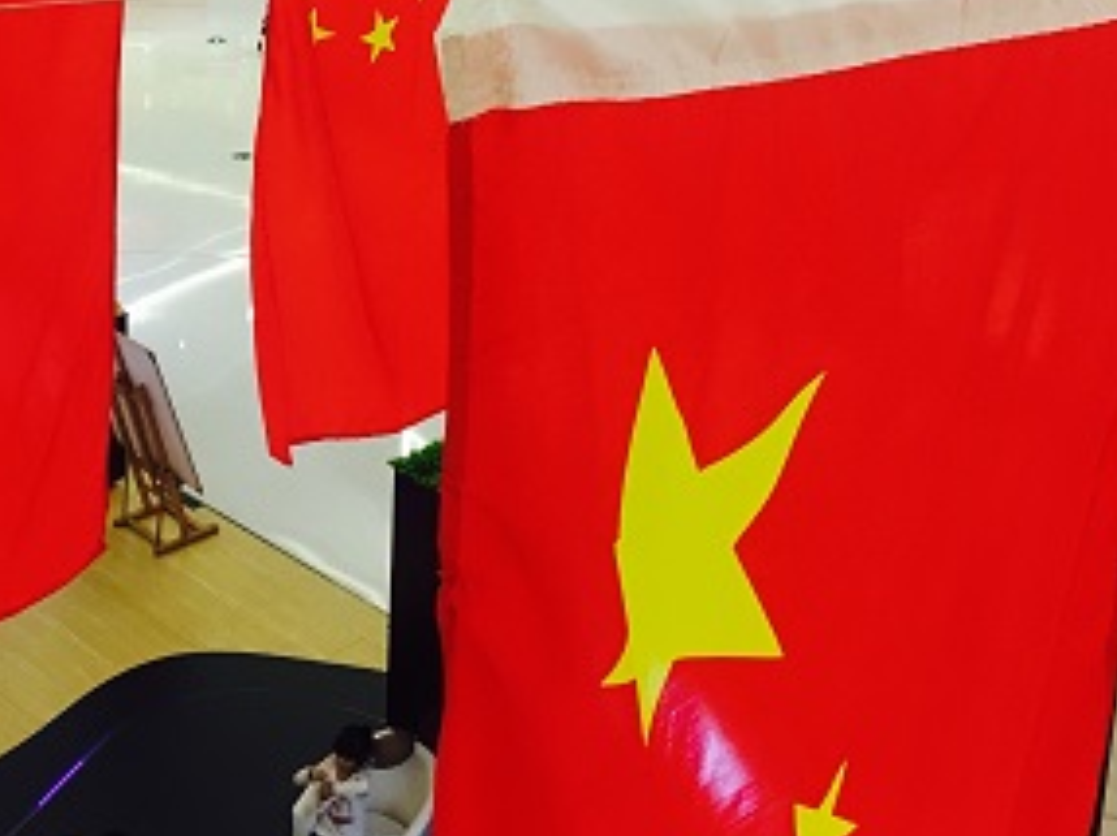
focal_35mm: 65
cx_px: 332
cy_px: -35
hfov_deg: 29.5
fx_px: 2096
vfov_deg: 21.6
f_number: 2.2
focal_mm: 4.15
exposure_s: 1/33
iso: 100
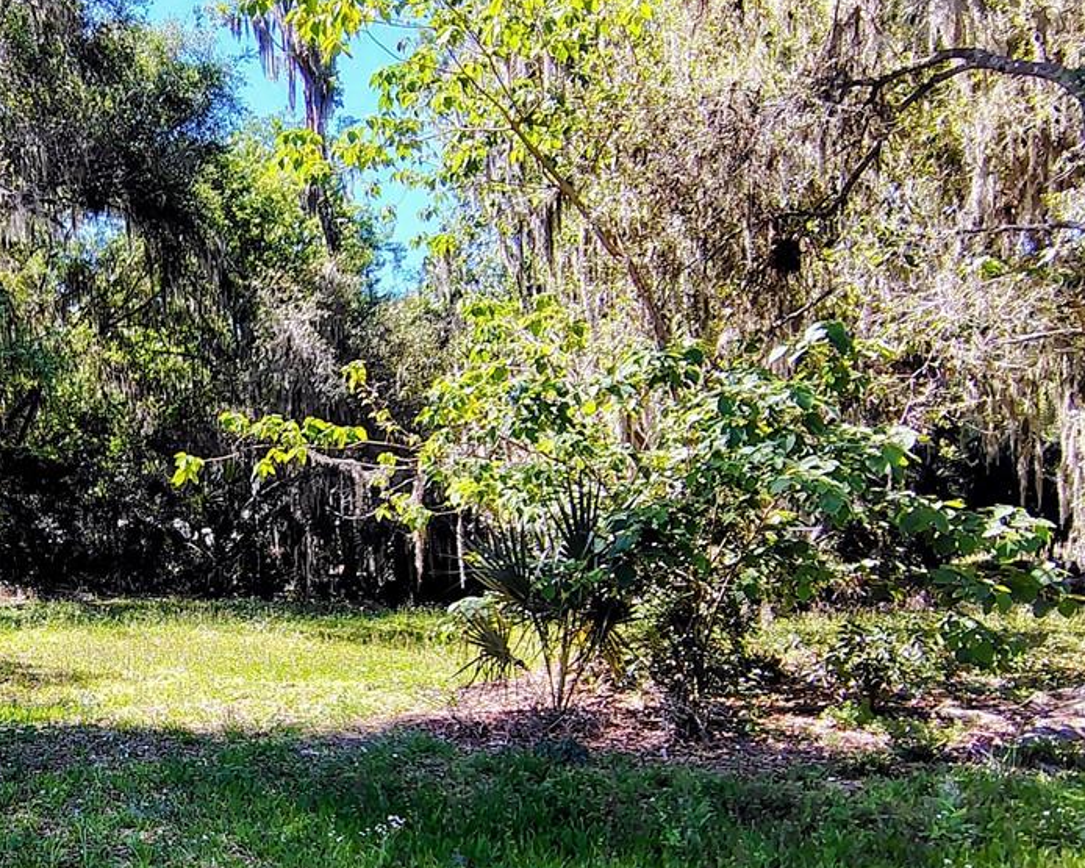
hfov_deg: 45.6
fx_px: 1156
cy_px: 569
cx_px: 111
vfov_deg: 40.7
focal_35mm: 36
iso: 100
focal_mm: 2.13
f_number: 2.2
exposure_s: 1/256
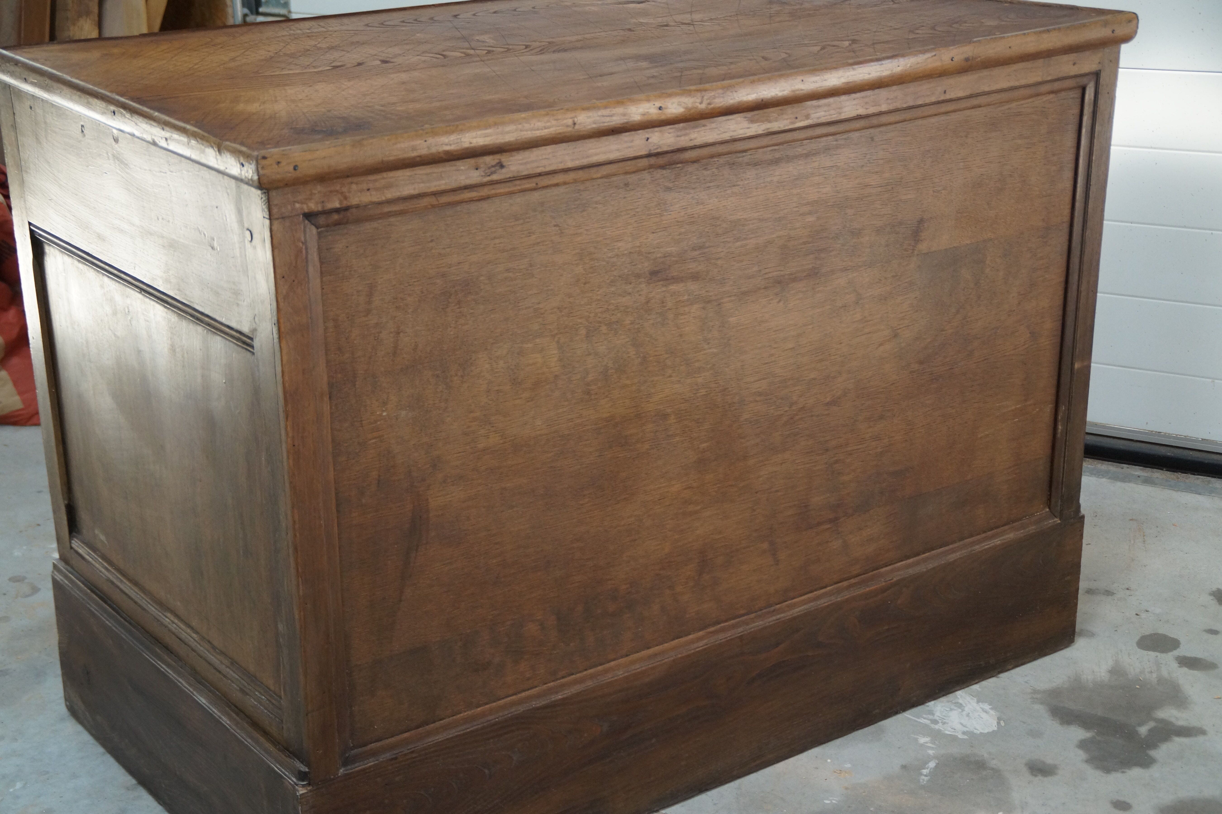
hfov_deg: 37.9
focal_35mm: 52
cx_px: 611
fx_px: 1781
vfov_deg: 25.7
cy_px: 407
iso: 1000
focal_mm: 35
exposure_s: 1/60
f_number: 4.5
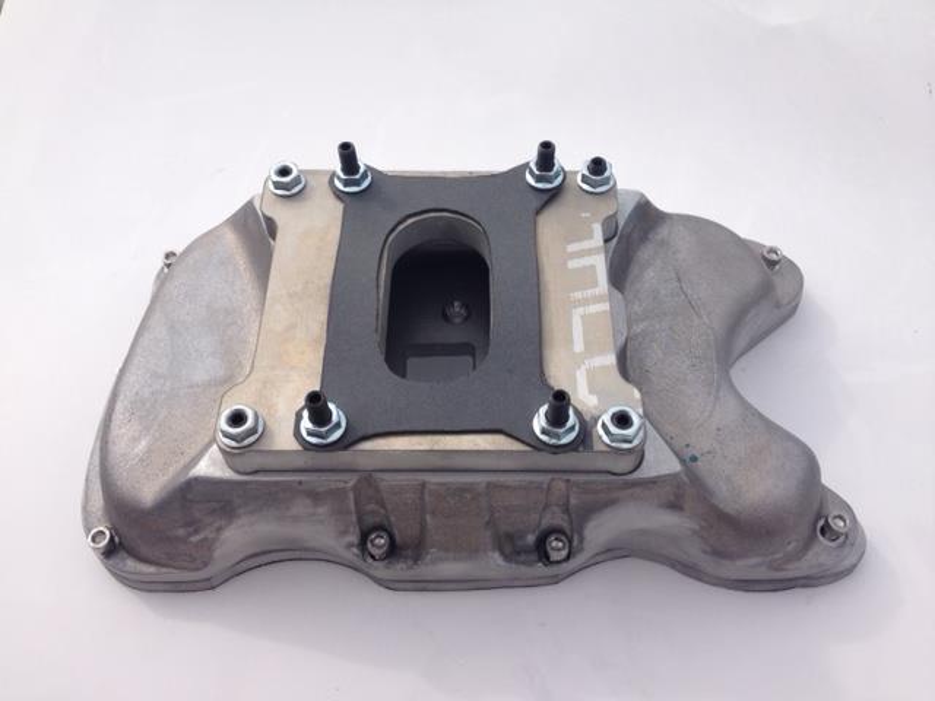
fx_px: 945
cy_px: 350
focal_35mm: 35
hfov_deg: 52.6
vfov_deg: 40.7
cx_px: 468
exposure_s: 1/2045
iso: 50
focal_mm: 4.28
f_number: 2.4
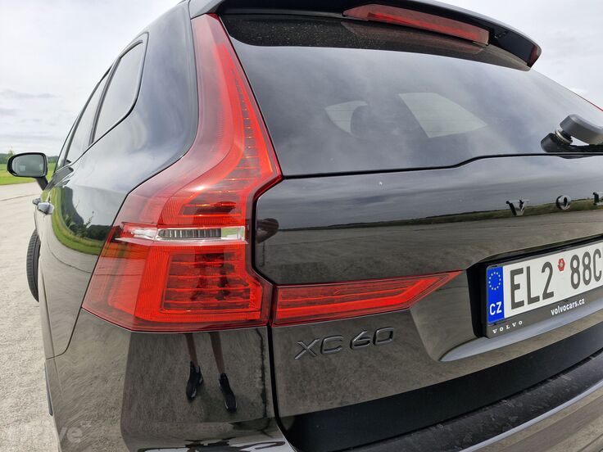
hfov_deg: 73.9
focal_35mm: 23
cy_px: 226
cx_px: 302
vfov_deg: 58.9
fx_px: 401
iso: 50
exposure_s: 1/1080
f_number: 1.8
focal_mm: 5.54
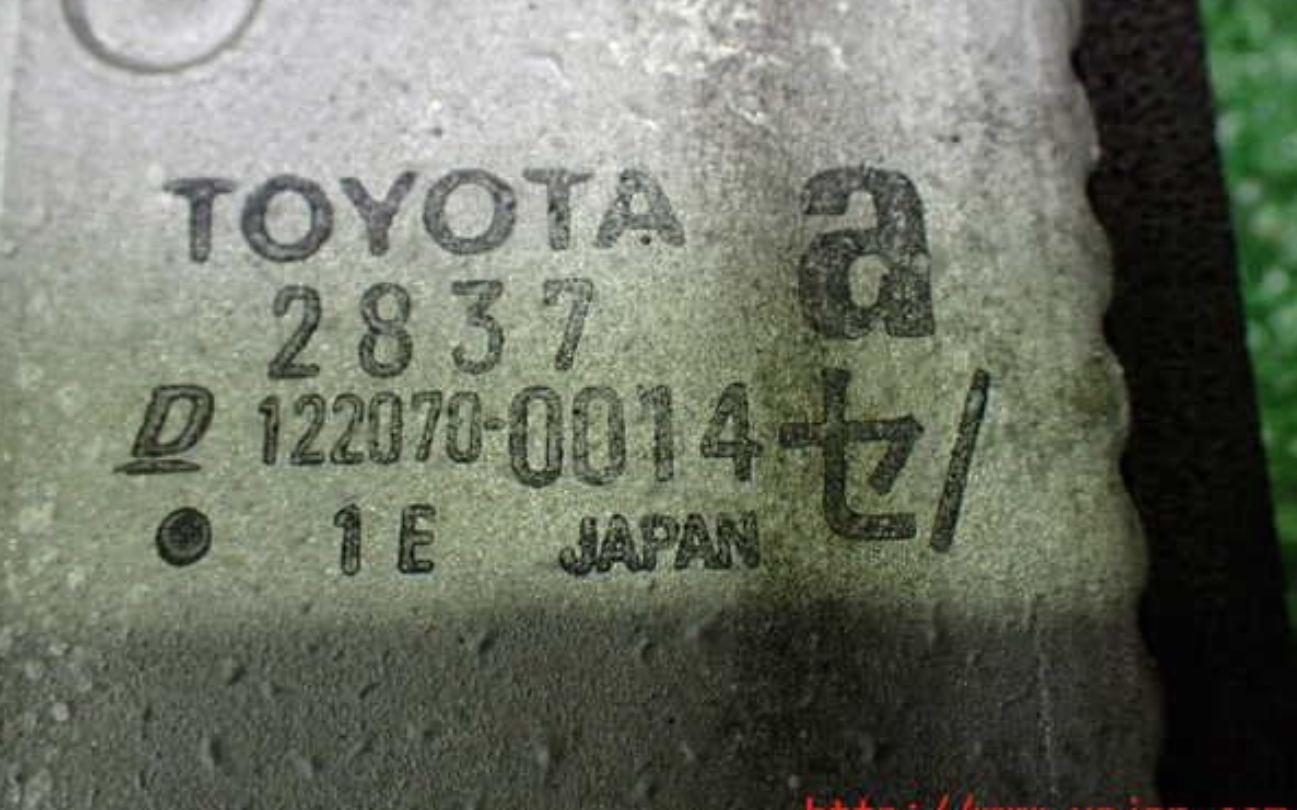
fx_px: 1555
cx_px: 643
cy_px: 355
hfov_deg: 45.3
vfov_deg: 29.2
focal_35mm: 44
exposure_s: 1/60
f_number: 2.8
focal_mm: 7.31
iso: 800
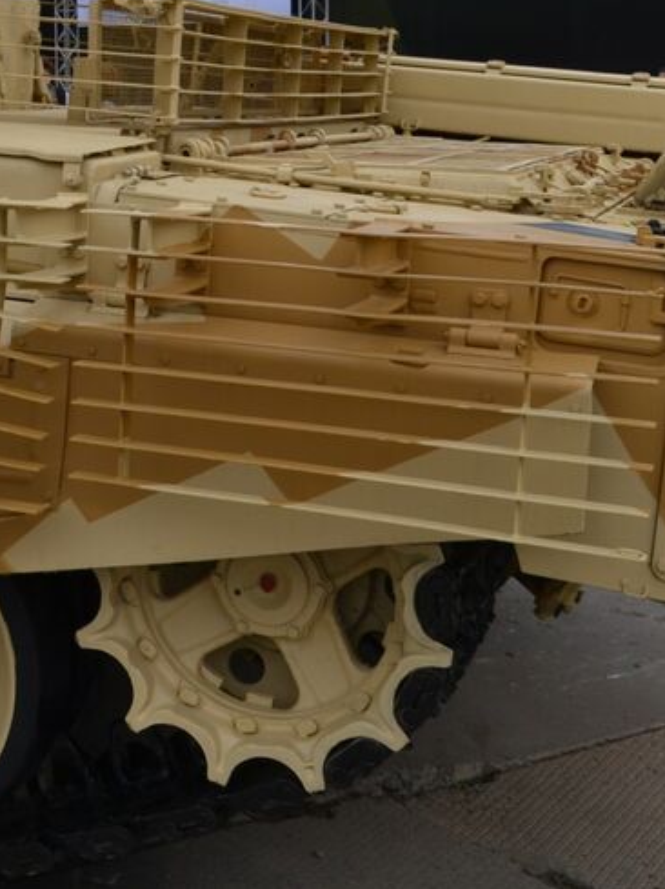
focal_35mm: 68
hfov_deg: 20.1
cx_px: -164
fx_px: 1744
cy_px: 117
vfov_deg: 27.7
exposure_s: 1/200
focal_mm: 18
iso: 100
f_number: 7.1
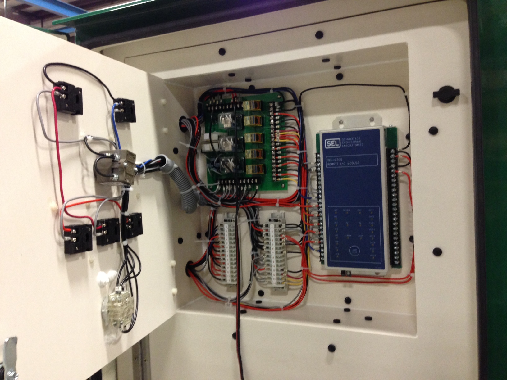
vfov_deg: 42.9
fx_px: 483
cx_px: 254
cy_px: 190
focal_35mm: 33
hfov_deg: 55.4
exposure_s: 1/20
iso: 200
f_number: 2.4
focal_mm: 4.13
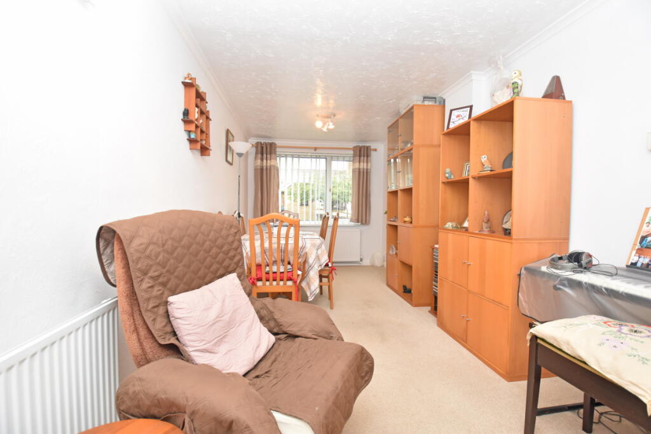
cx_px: 326
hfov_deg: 100.4
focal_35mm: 15
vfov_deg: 77.3
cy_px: 217
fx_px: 271
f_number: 4
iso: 900
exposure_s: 1/125
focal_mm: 10
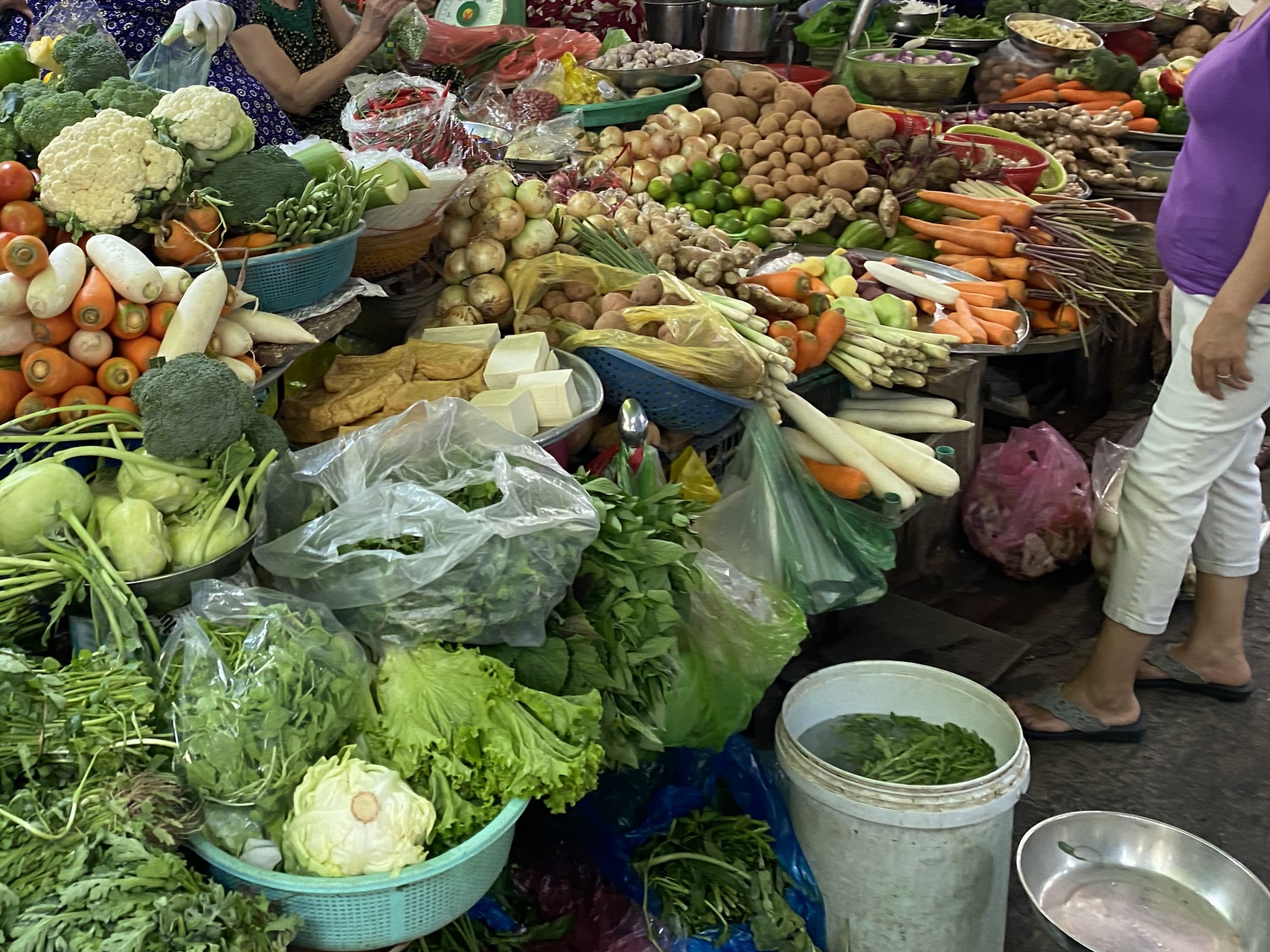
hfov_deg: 46.7
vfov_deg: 36.0
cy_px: 239
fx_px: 1431
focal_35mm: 39
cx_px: 378
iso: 125
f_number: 1.8
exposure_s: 1/50
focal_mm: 4.25
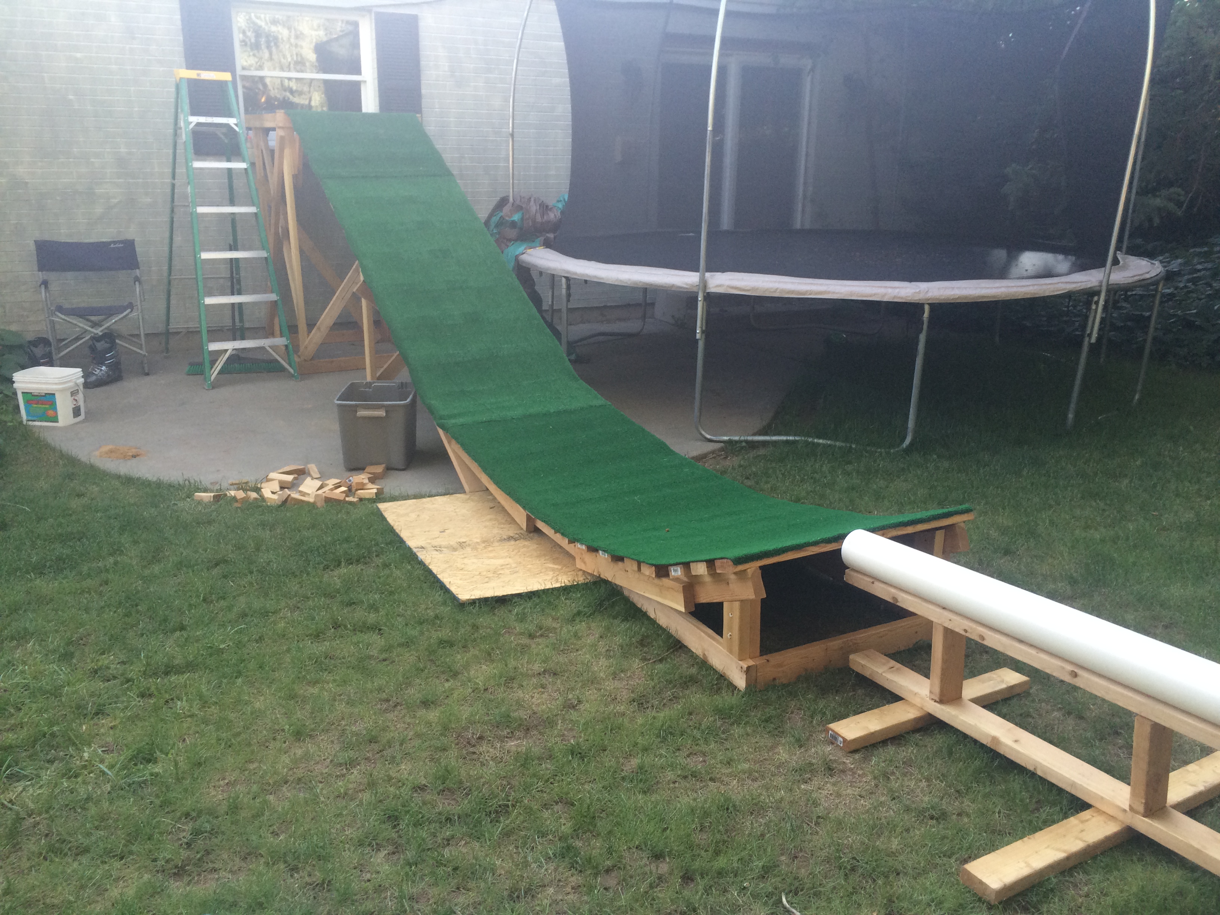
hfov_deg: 61.7
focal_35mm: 29
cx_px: 610
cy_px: 458
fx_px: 1022
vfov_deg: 48.2
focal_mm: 4.15
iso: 64
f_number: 2.2
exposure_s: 1/120
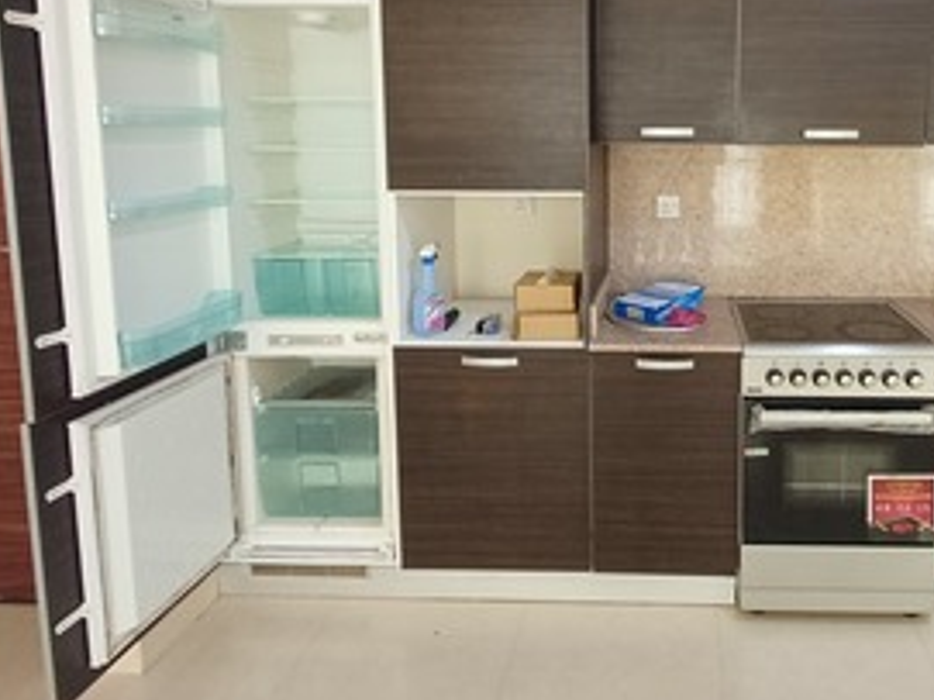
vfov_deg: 50.2
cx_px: 670
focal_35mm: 27
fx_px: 728
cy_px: 219
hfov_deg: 62.5
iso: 200
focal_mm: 1.64
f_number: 2.2
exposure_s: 1/33.3
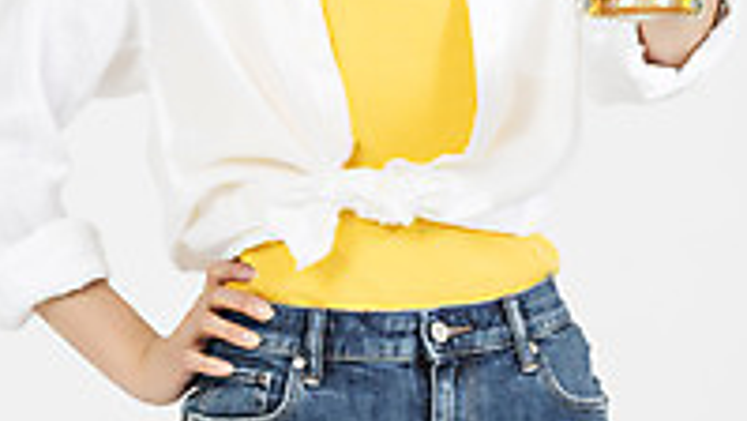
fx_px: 8122
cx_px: 370
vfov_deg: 3.0
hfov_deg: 5.3
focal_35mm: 410
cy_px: 38
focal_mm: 195
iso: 100
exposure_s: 1/125
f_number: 14
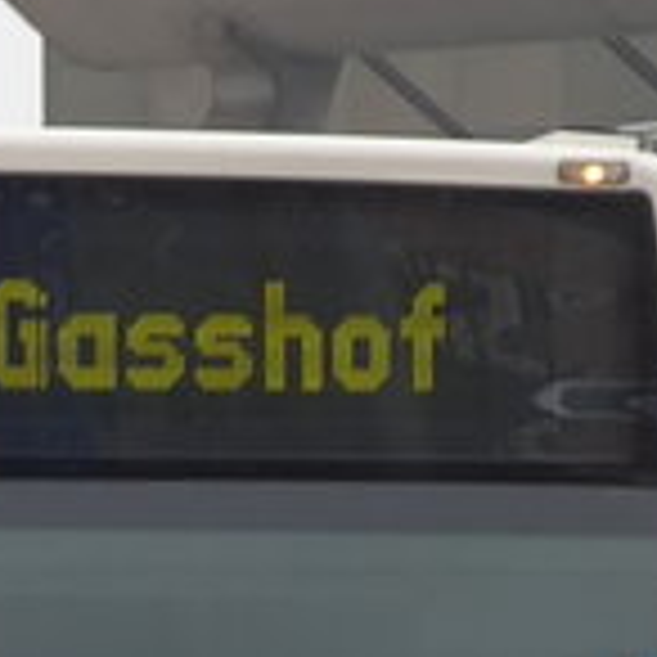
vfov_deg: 3.2
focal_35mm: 539
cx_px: -392
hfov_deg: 3.2
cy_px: 657
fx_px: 11574
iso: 100
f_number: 4.2
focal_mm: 15
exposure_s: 1/80
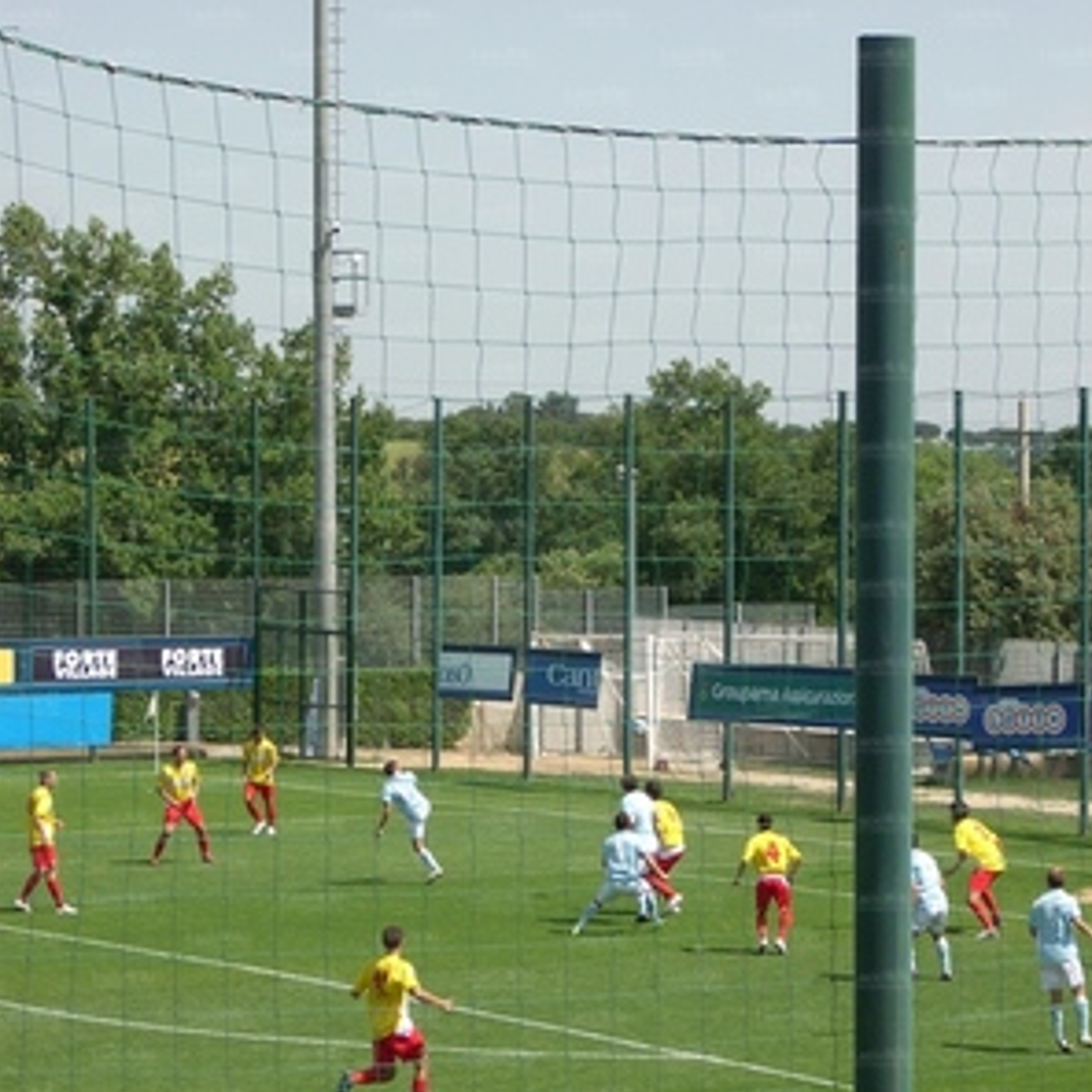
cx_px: 550
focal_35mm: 135
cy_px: 668
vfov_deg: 12.9
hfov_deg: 12.9
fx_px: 4818
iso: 64
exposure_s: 1/324
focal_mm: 18.6
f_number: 5.2
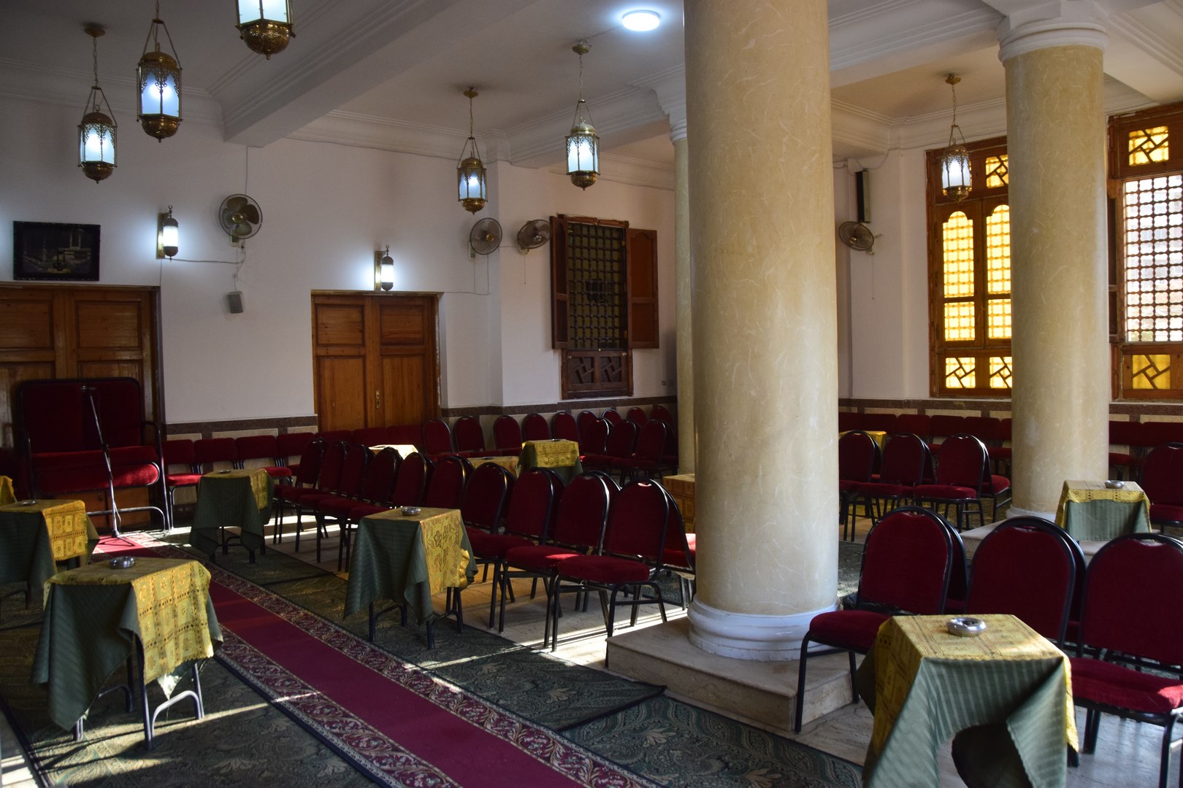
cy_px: 394
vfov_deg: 47.9
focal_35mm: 27
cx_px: 592
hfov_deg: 67.4
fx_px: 887
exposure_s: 1/200
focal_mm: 18
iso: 1000
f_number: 5.6
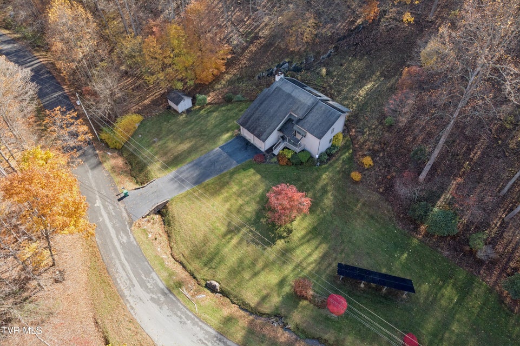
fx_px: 318
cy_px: 173
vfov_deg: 57.2
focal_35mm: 22
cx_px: 260
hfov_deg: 78.6
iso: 100
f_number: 2.8
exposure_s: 1/350
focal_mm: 8.4
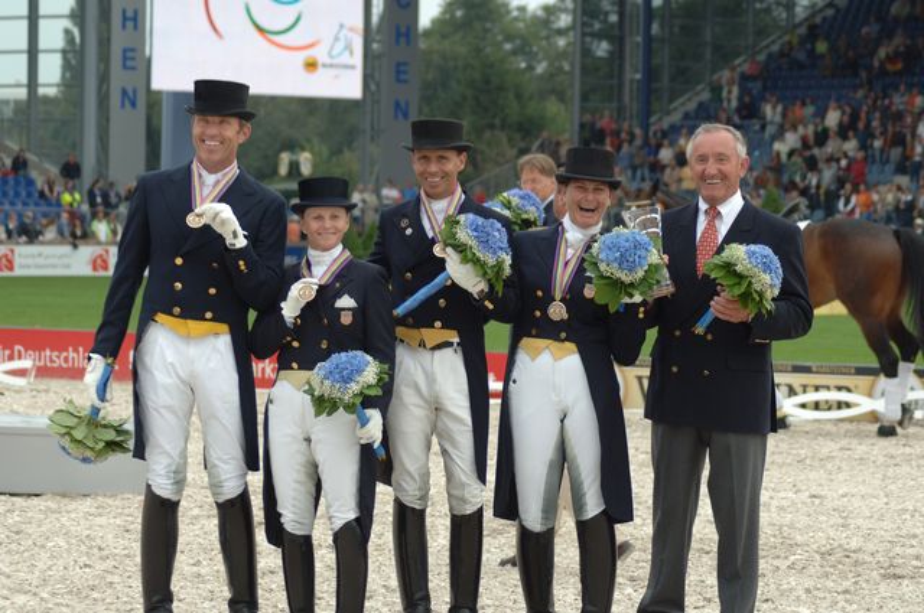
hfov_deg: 14.4
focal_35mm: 142
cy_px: 306
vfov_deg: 9.6
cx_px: 462
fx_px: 3653
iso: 200
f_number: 5.6
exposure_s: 1/250
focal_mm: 95
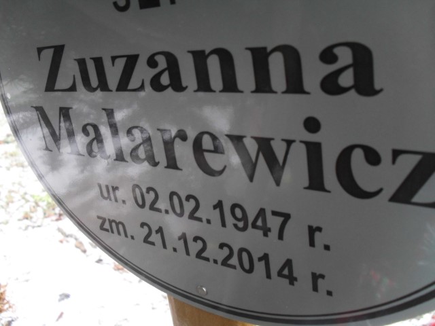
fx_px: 440
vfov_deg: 40.7
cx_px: 218
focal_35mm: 35
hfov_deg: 52.6
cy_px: 163
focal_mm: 6.3
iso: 120
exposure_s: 1/45
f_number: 3.2
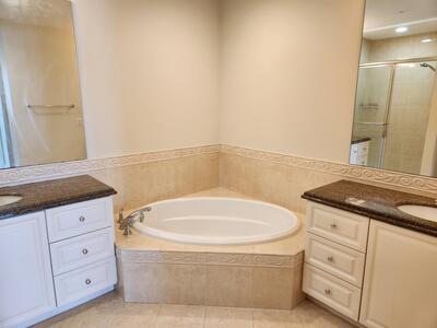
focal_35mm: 23
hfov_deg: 73.9
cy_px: 164
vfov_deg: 58.9
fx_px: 290
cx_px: 218
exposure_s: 1/120
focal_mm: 5.4
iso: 160
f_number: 1.8
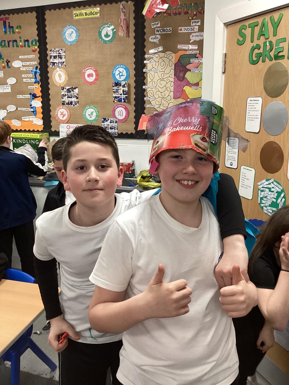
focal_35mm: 31
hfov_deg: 45.4
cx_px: 144
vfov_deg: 58.4
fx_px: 345
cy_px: 192
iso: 200
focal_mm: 3.3
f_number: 2.4
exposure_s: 1/60
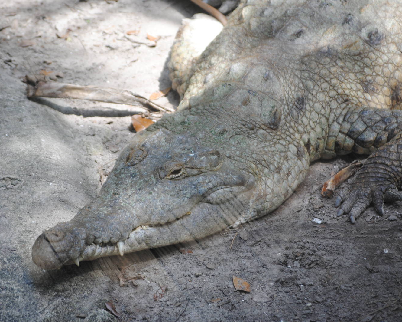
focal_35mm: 139
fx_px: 1654
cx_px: 200
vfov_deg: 11.1
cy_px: 161
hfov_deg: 13.9
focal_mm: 82
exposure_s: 1/125
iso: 200
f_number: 4.2
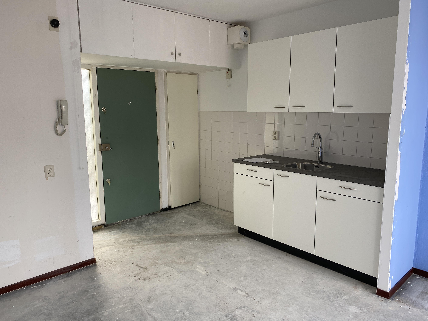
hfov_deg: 67.3
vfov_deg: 53.1
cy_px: 160
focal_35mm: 26
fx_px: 321
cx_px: 214
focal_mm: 4.25
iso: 50
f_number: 1.8
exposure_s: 1/121
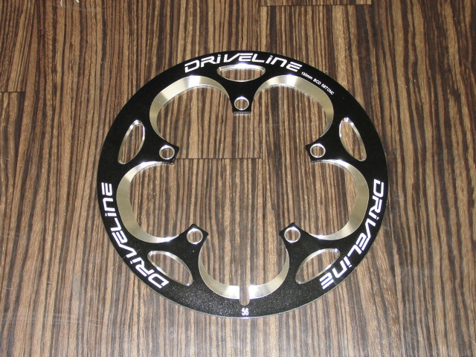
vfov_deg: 29.1
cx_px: 238
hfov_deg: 38.2
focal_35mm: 50
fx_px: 688
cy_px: 178
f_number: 4
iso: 200
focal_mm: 8.85
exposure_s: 1/15
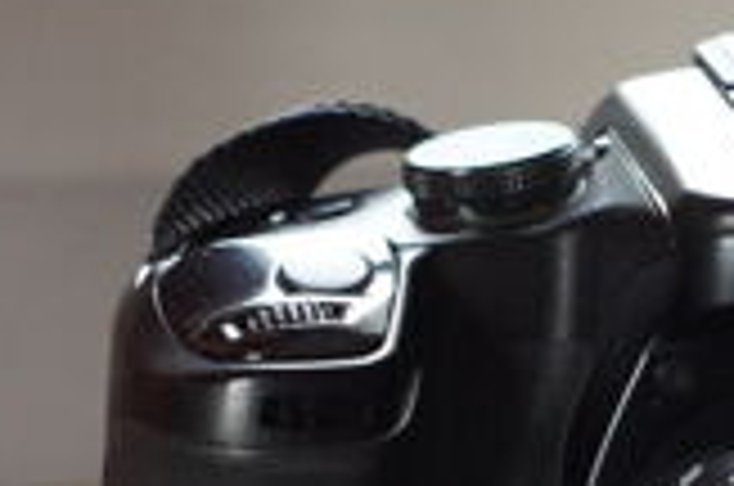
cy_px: 655
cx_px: 675
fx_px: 4497
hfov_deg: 9.3
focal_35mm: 221
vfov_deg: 6.1
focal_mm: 50
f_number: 5.6
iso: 1600
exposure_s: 1/30
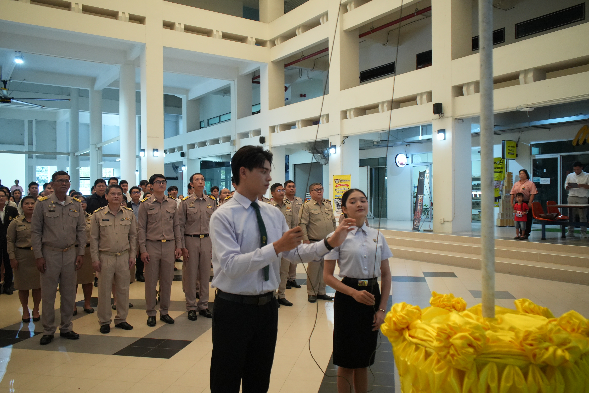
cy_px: 196
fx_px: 491
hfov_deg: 61.9
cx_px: 294
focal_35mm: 30
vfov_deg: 43.6
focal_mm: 30
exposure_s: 1/160
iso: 4000
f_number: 4
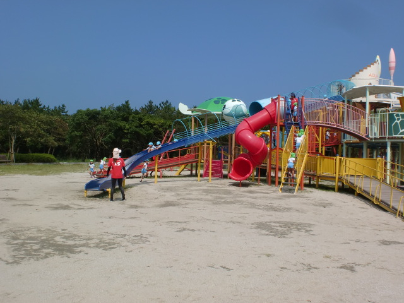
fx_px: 408
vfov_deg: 40.7
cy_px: 152
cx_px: 202
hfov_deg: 52.6
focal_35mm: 35
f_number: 5.6
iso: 64
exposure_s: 1/800
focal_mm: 6.3
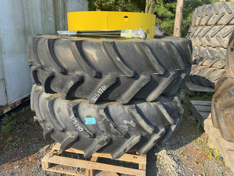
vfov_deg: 56.8
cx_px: 117
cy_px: 88
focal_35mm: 24
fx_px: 162
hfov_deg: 71.6
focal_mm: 6.76
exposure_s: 1/1238
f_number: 1.78
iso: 80
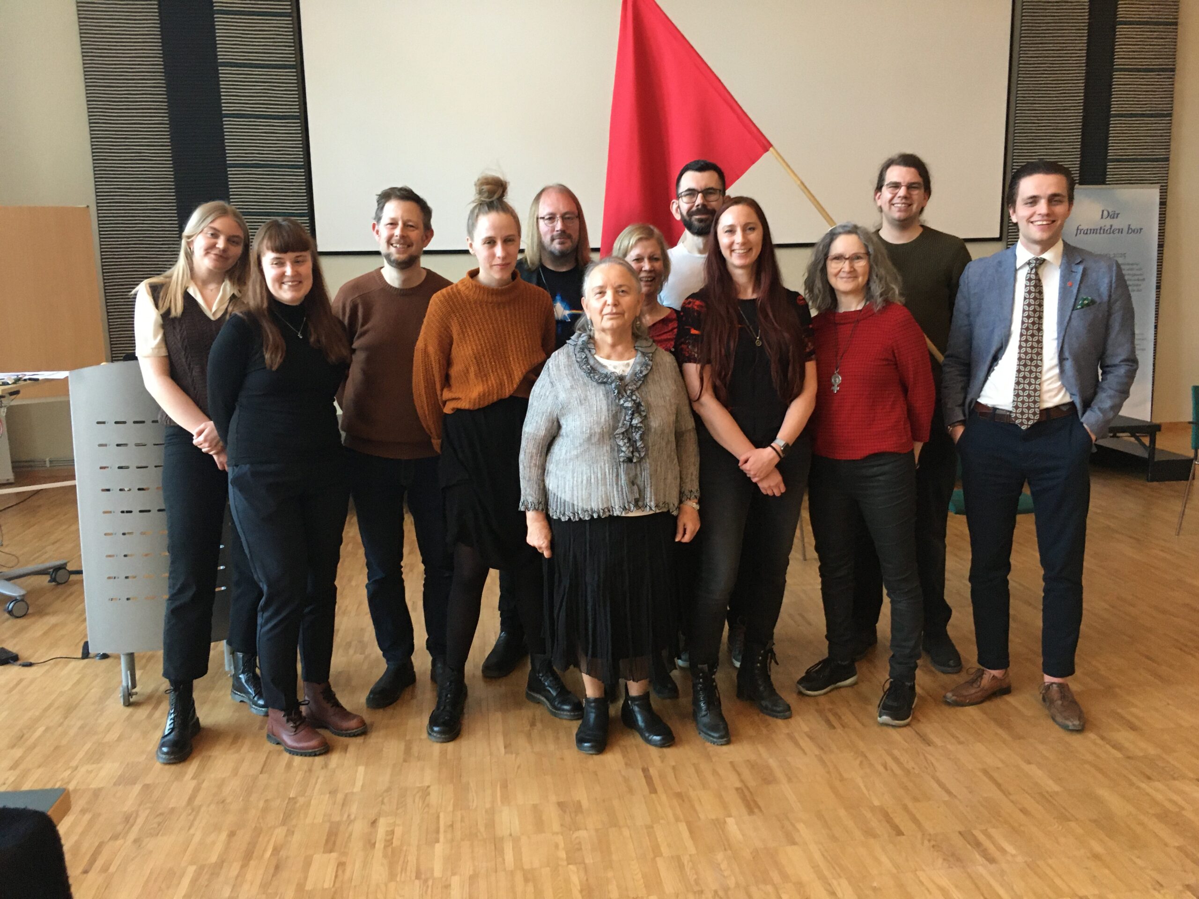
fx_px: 1004
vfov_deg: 48.2
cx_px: 600
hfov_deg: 61.7
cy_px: 450
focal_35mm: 29
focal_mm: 4.15
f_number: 2.2
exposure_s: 1/33
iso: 200
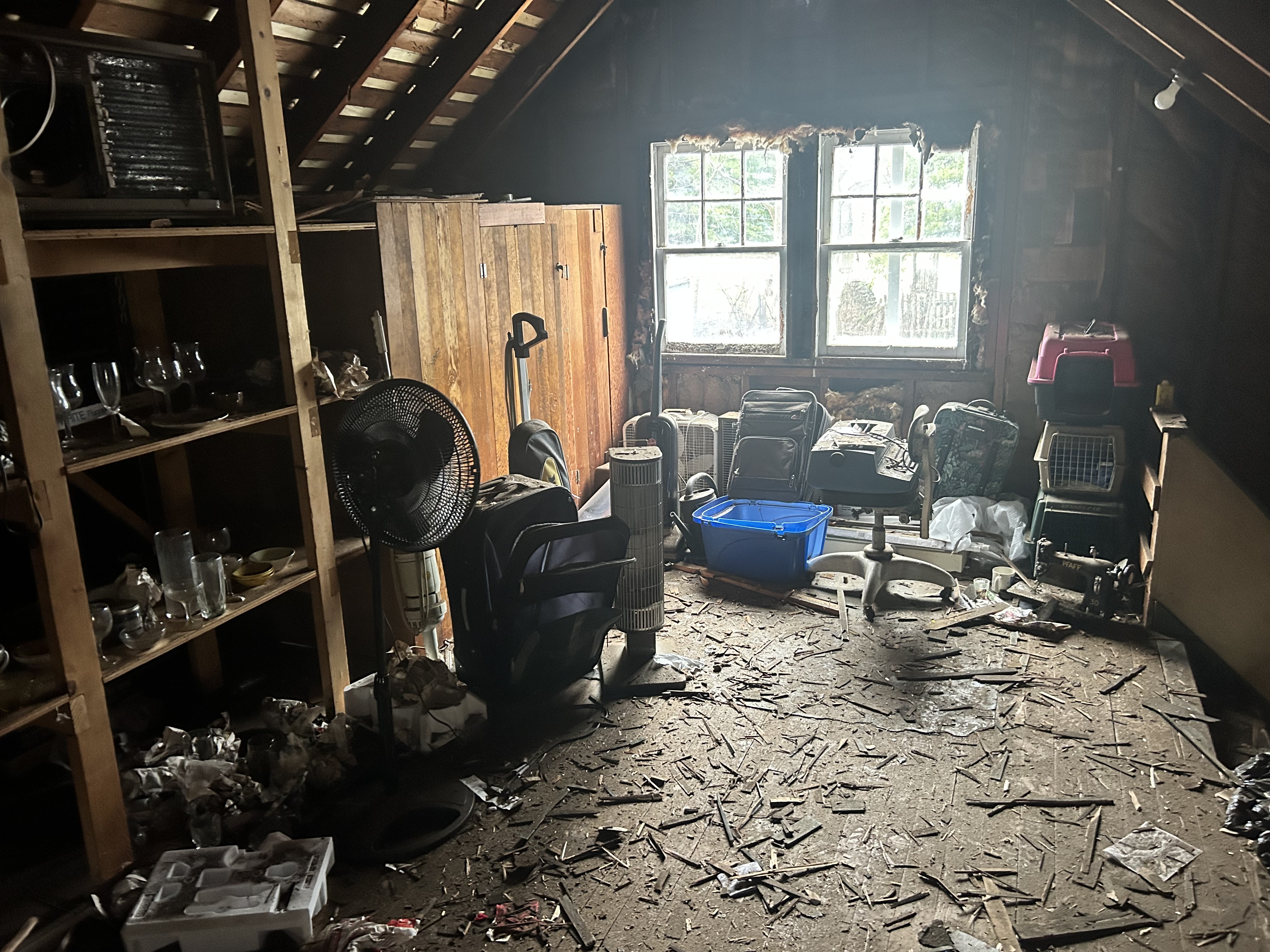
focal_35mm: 26
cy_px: 476
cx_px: 635
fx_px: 954
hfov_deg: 67.3
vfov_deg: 53.1
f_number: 1.5
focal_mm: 5.7
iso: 500
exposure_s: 1/55
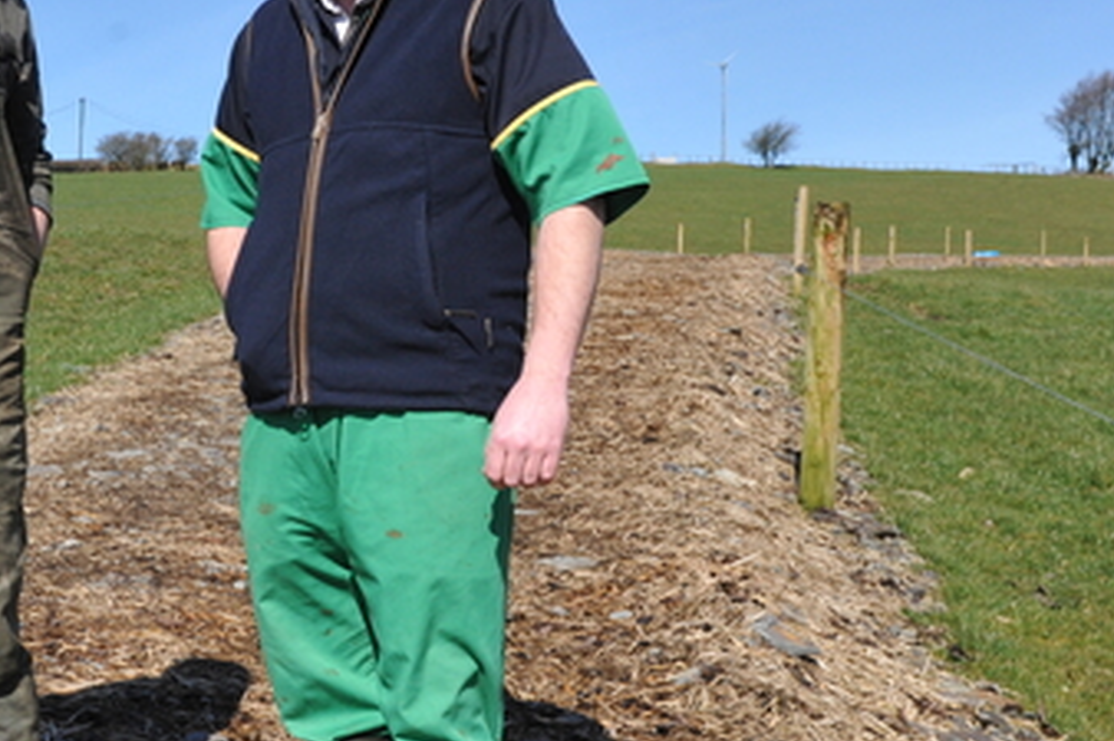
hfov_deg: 32.7
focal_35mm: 60
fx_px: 1856
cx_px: 267
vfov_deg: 22.6
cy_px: 375
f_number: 8
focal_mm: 29
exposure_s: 1/3200
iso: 1600
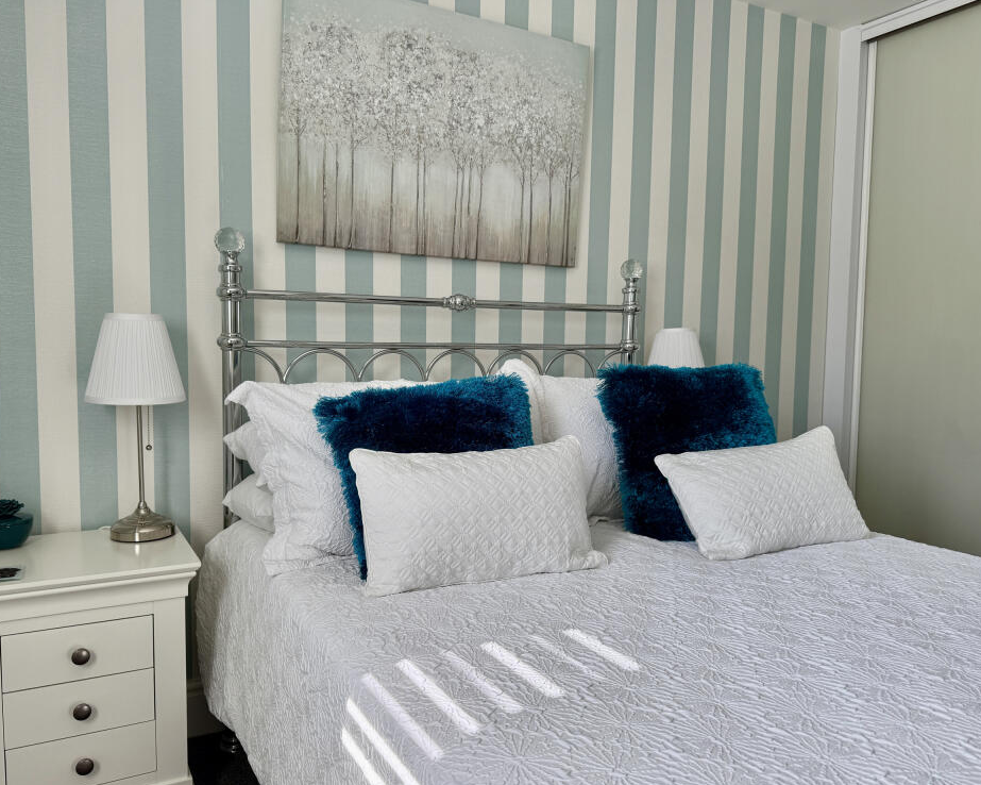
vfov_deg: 54.9
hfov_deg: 66.0
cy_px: 406
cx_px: 460
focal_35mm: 26
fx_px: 755
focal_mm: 6.76
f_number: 1.78
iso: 80
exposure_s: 1/303
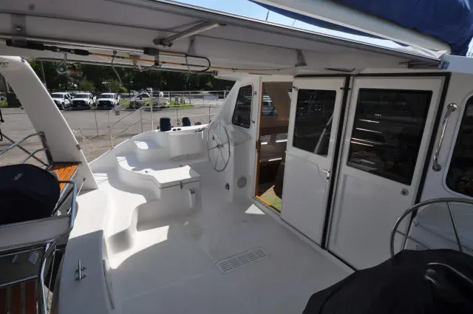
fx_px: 256
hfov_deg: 85.5
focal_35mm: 20
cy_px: 157
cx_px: 236
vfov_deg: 63.1
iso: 200
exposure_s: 1/400
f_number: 10
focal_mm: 13
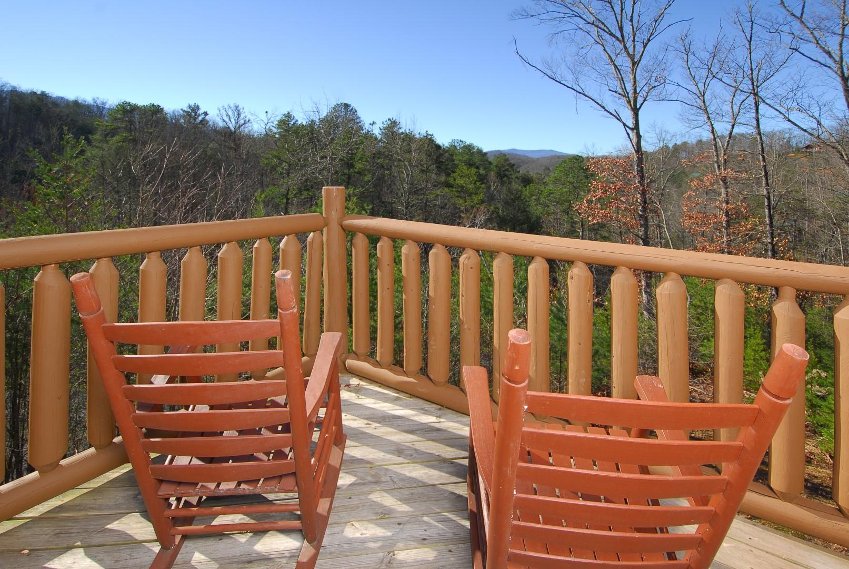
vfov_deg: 67.5
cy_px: 284
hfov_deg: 89.9
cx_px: 424
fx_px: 425
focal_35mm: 18
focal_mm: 12
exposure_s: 1/160
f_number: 6.3
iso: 100
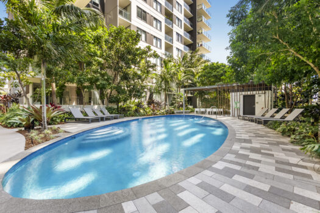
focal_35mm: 16
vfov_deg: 73.7
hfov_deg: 96.7
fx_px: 142
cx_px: 160
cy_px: 106
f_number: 8
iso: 500
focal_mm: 16
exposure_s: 1/30
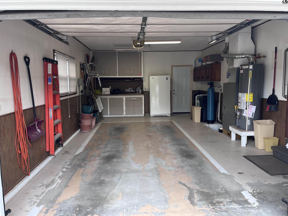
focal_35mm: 26
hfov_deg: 67.3
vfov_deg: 53.1
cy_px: 108
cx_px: 144
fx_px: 216
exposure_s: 1/122
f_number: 1.6
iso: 40
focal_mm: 5.1
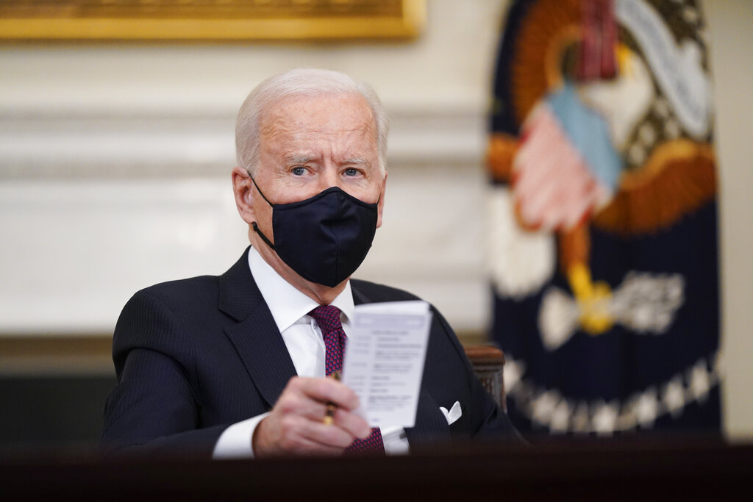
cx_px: 376
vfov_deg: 6.9
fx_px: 4184
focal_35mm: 200
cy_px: 251
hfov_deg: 10.3
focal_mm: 200
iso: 3200
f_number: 2.8
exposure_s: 1/320
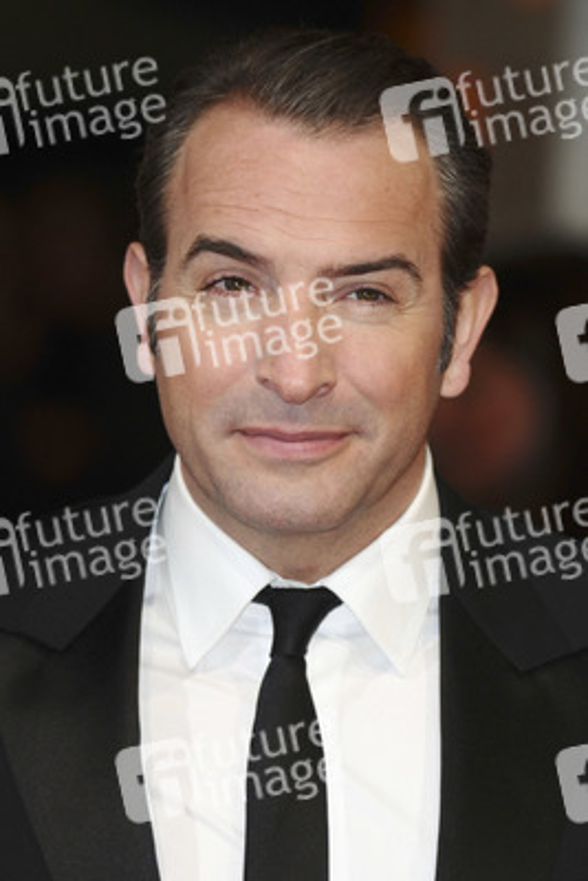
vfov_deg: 6.9
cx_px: 294
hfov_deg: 4.6
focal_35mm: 300
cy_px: 440
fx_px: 7343
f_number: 4.5
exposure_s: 1/200
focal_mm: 200
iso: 320
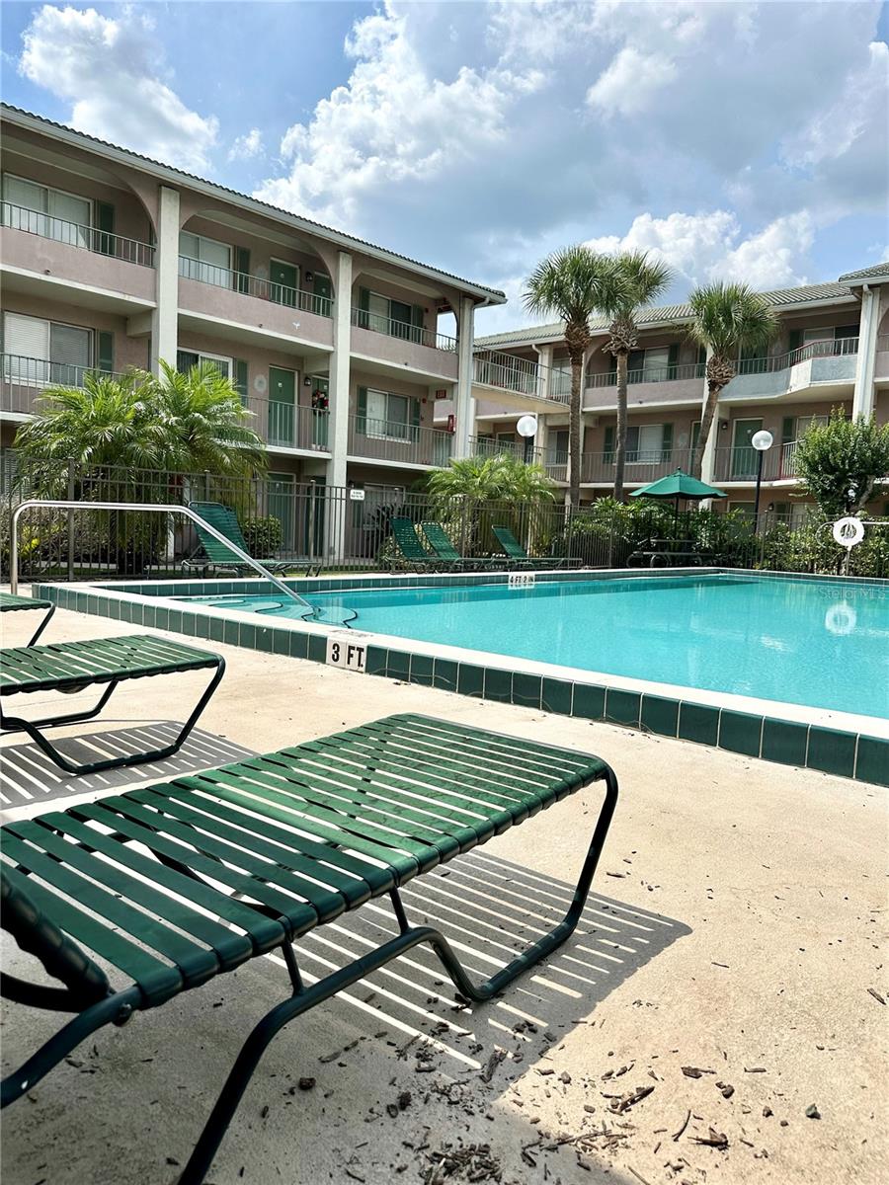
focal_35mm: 24
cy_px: 592
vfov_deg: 71.6
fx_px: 822
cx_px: 444
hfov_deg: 56.8
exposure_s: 1/7042
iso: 80
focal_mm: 6.86
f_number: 1.78
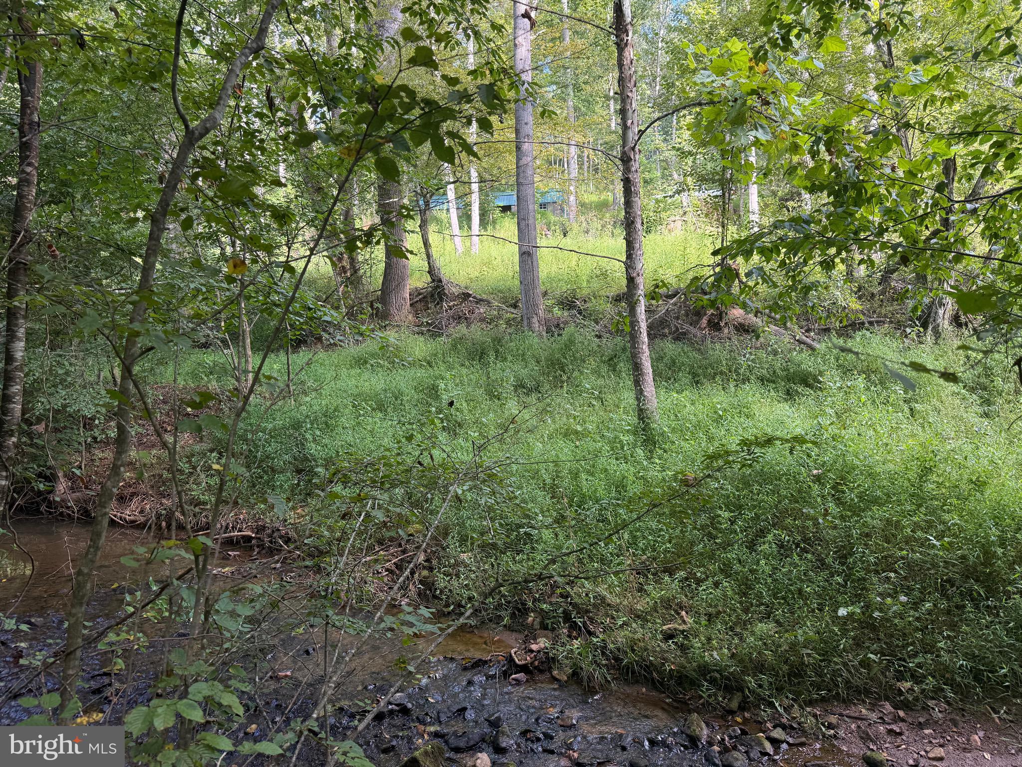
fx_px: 709
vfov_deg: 56.8
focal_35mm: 24
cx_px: 511
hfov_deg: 71.6
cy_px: 384
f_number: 1.78
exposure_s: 1/194
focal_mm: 6.76
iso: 64
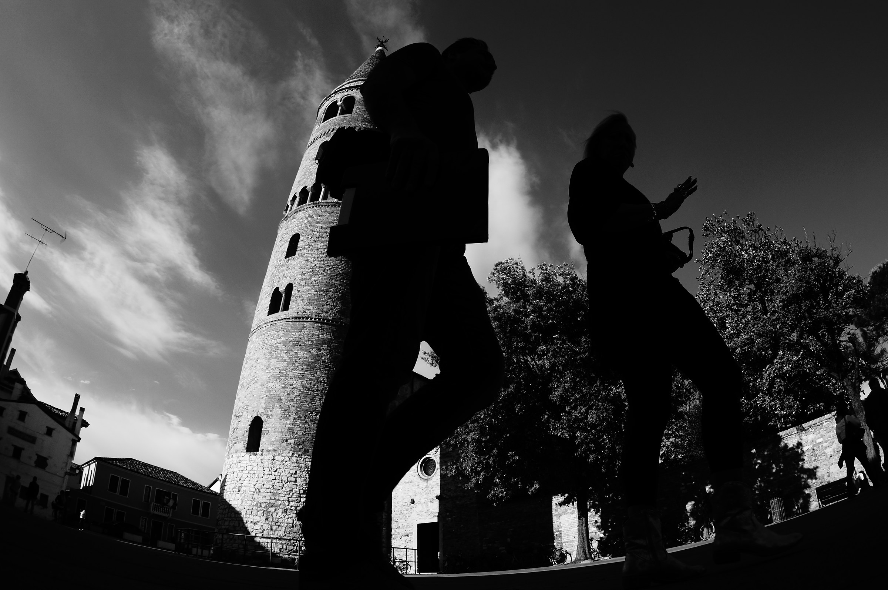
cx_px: 444
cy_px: 295
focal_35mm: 30
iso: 100
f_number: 5
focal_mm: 20
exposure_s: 1/800
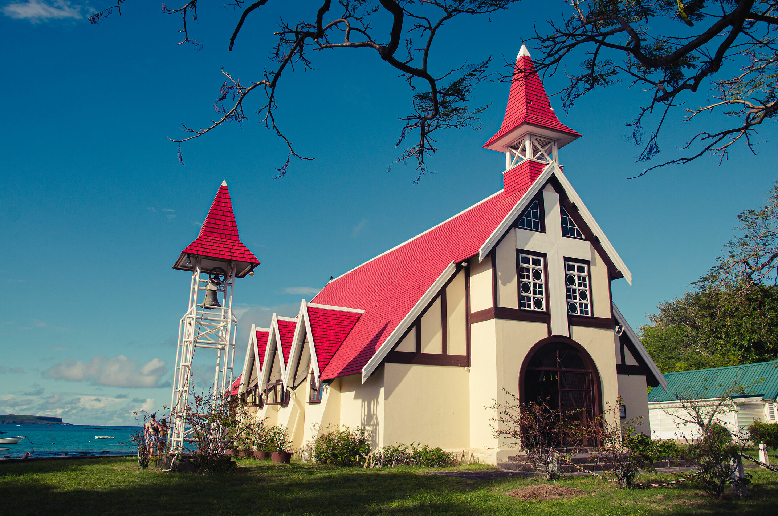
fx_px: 616
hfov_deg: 64.5
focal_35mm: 29
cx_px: 415
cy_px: 230
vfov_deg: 45.3
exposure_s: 1/1250
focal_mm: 17
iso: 250
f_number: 6.3
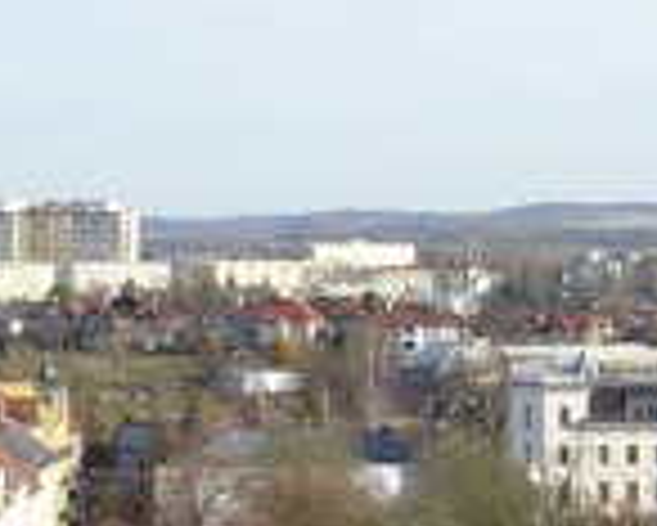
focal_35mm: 198
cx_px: 1624
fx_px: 3853
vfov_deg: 7.8
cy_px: 270
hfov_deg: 8.8
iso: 200
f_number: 8
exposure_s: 1/250
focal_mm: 26
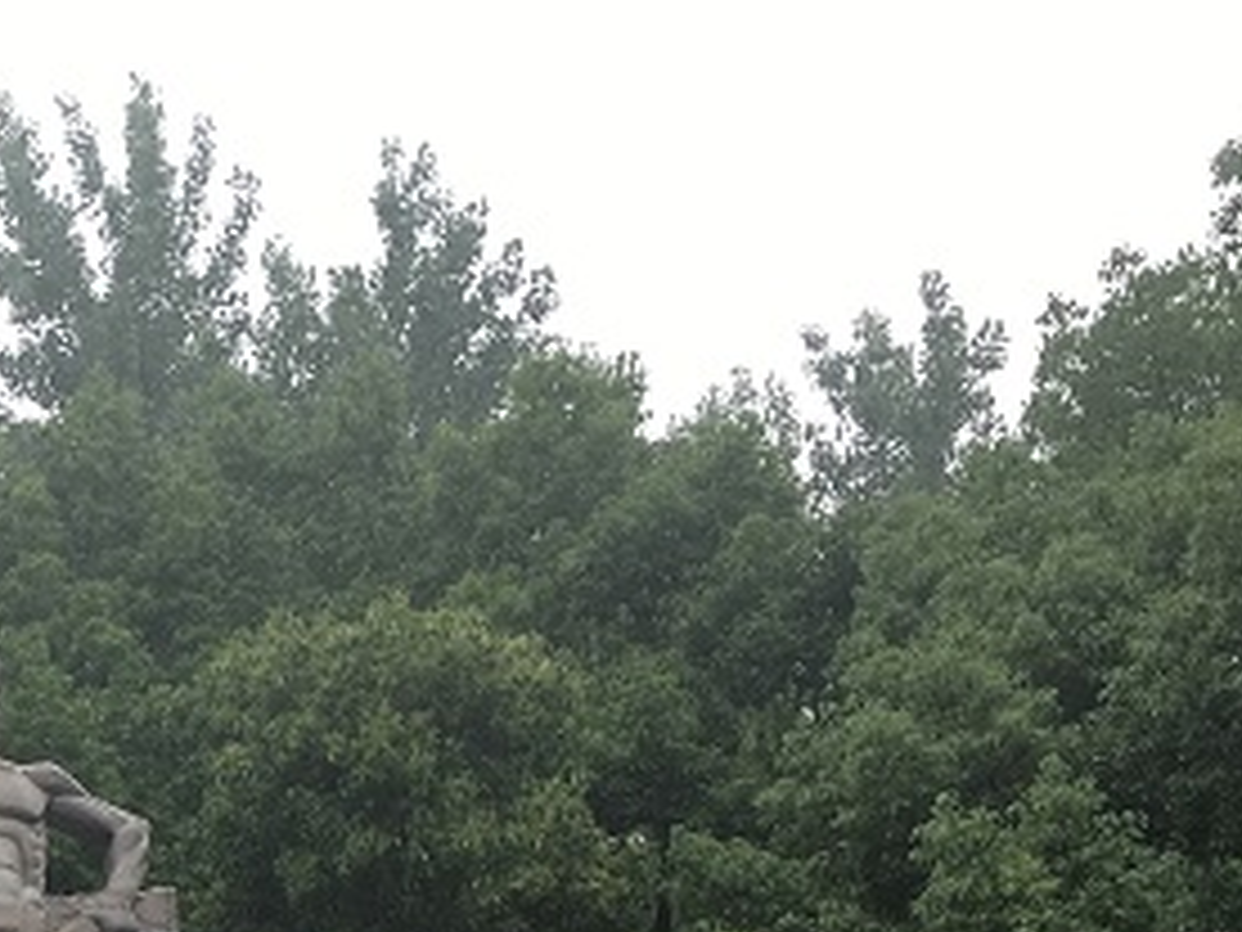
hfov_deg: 21.4
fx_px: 3014
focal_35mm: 84
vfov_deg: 16.2
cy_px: 1342
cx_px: -310
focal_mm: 4.15
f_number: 2.2
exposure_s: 1/111
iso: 25
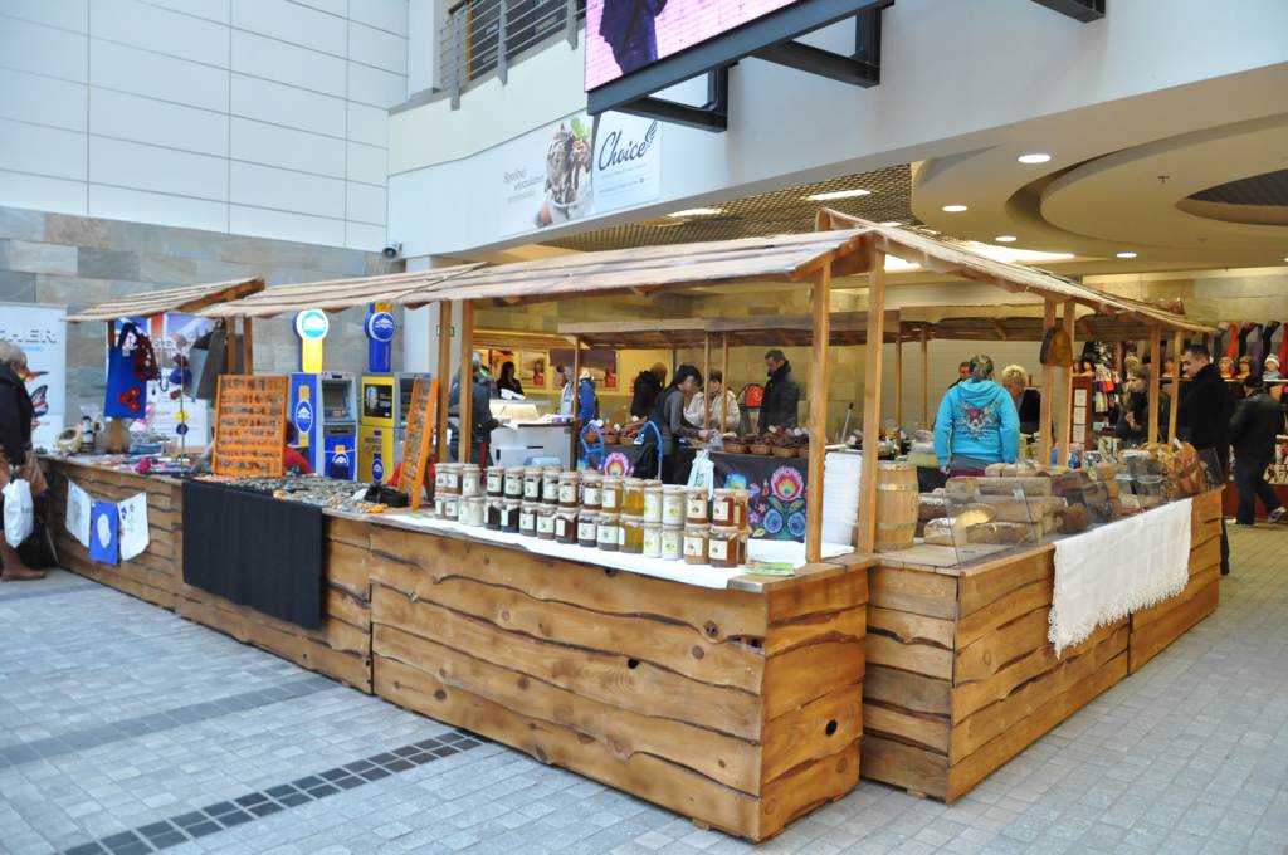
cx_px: 644
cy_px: 428
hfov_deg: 67.4
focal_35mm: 27
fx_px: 965
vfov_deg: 47.8
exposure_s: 1/80
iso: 2000
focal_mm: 18
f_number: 3.5
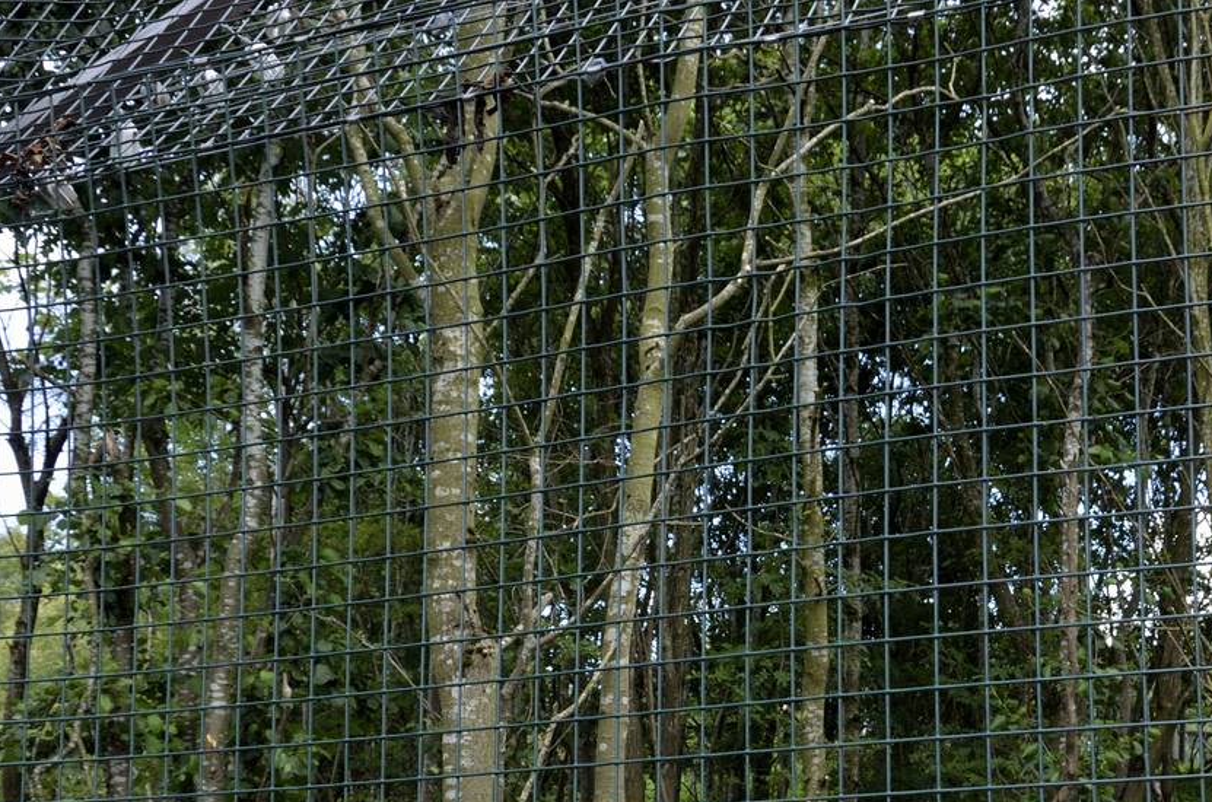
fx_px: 1747
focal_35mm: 52
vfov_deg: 25.1
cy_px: 723
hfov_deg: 37.4
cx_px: 906
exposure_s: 1/160
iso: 200
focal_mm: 18
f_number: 6.3
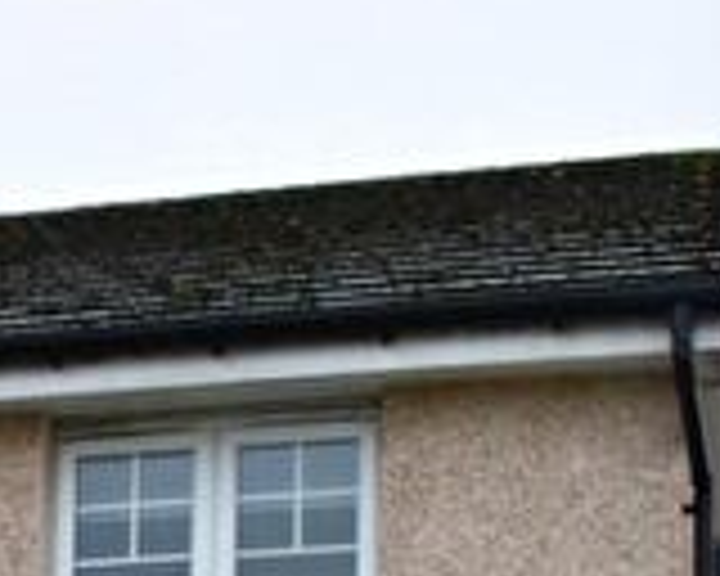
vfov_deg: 12.7
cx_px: -54
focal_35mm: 111
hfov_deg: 16.8
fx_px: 2365
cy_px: 1019
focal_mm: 18
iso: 100
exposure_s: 1/60
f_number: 5
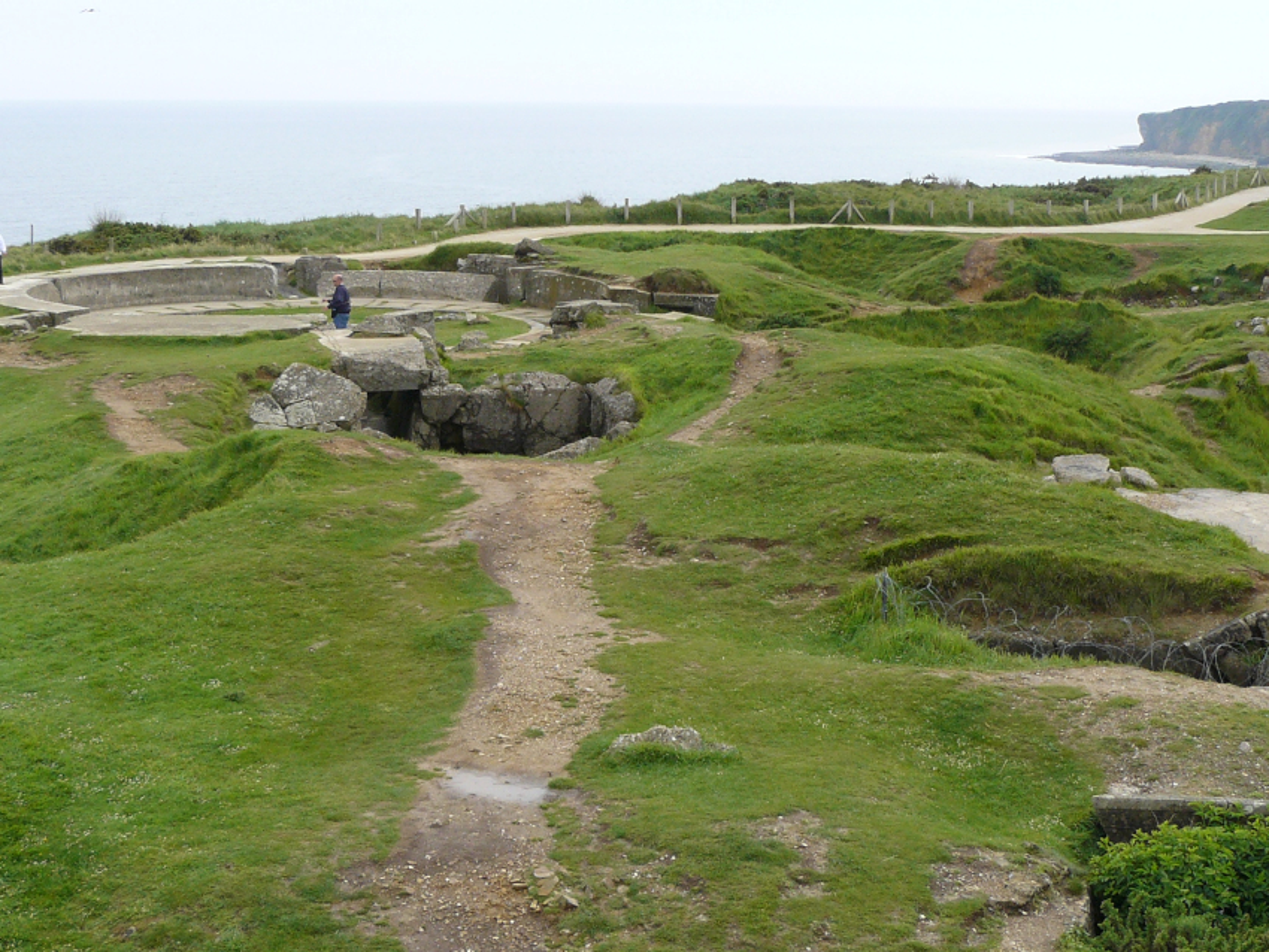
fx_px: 2200
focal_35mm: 60
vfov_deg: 24.4
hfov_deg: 32.2
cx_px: 634
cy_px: 476
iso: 100
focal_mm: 6.7
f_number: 5.6
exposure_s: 1/200
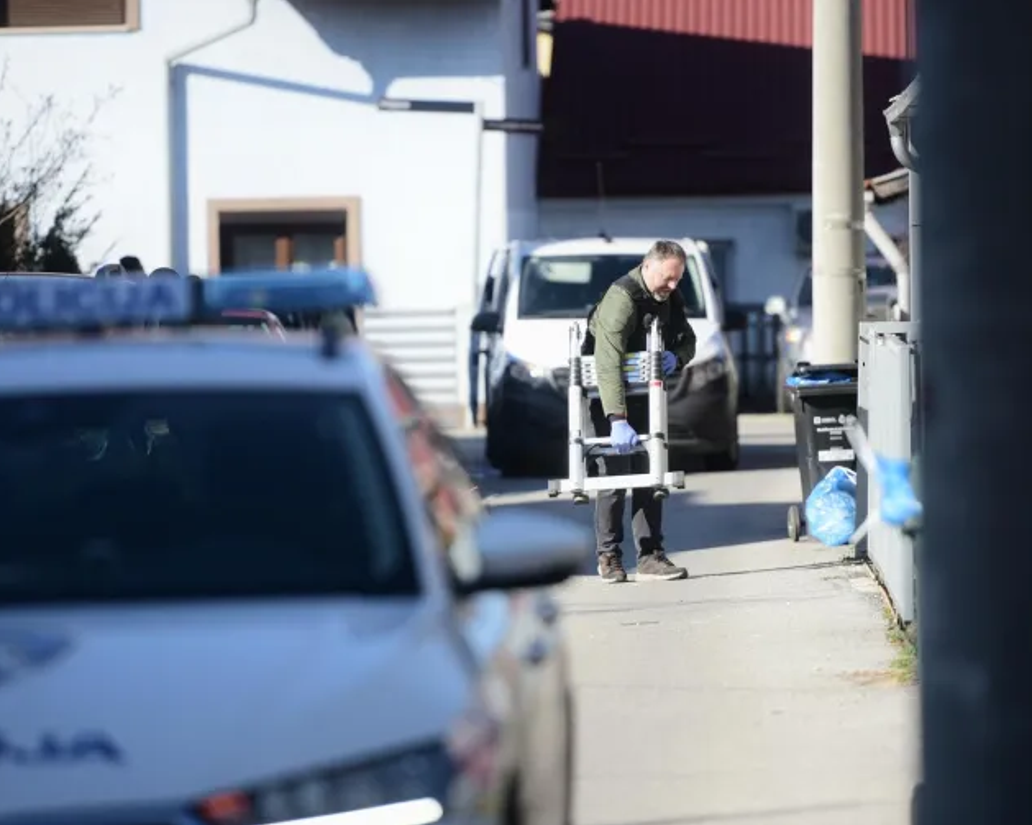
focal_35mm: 227
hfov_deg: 8.5
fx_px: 6932
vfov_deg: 6.8
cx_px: 504
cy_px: 412
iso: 160
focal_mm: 200
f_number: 2.8
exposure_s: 1/1250
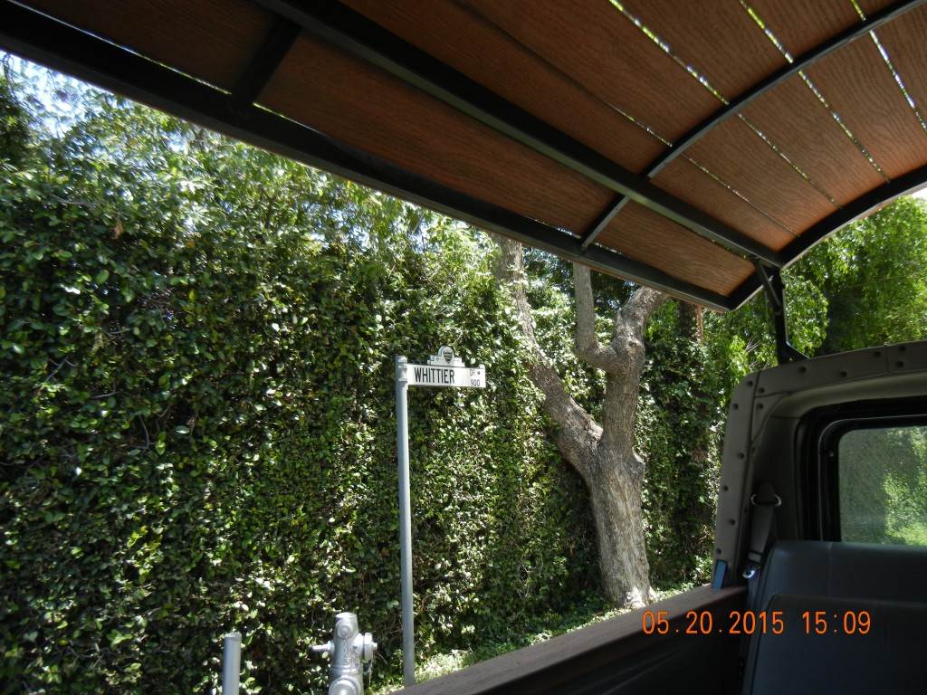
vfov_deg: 46.8
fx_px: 803
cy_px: 348
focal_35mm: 30
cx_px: 464
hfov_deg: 60.0
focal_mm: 5.4
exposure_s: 1/233
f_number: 3.5
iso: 160
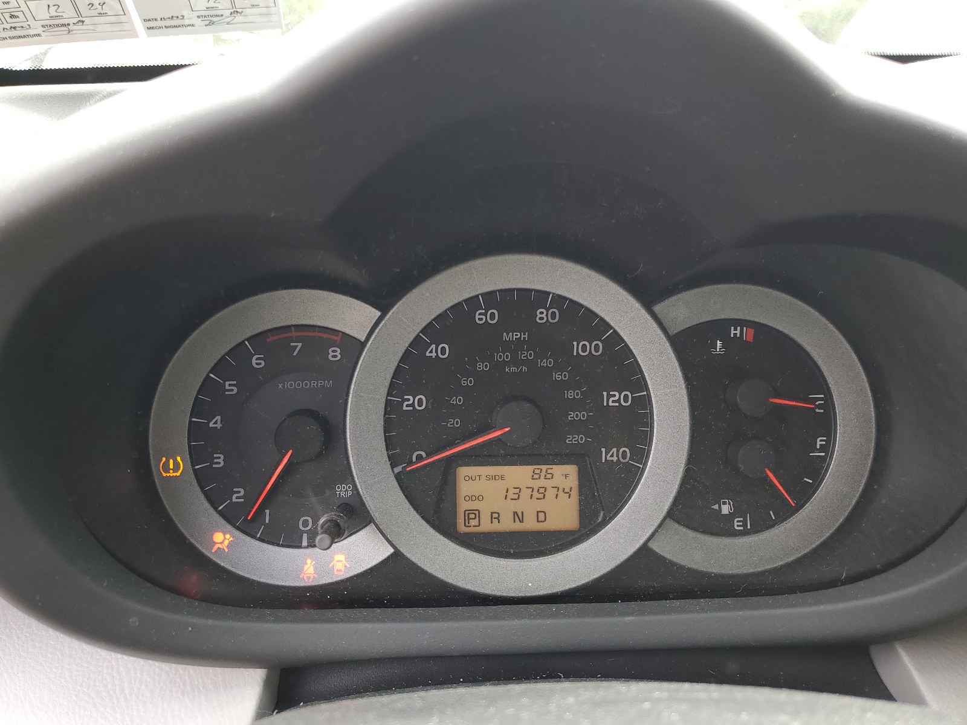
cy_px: 362
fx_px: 726
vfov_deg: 53.1
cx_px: 484
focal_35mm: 26
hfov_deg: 67.3
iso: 50
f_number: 1.5
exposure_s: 1/123
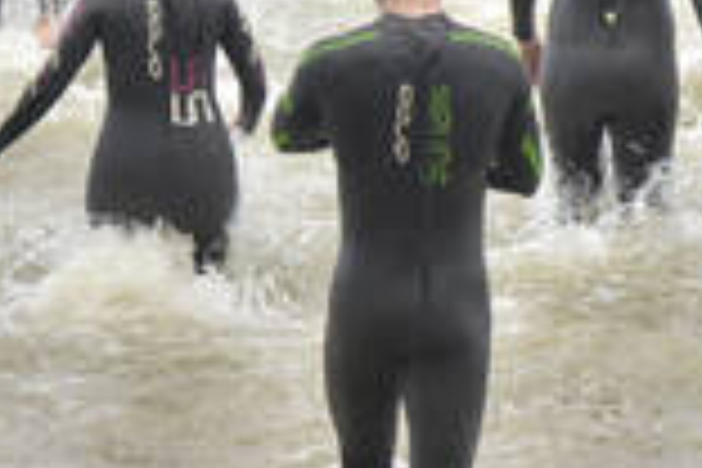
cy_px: -430
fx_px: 5596
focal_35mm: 287
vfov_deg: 4.7
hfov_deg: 7.1
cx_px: 986
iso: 800
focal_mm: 70
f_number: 8
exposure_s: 1/1000
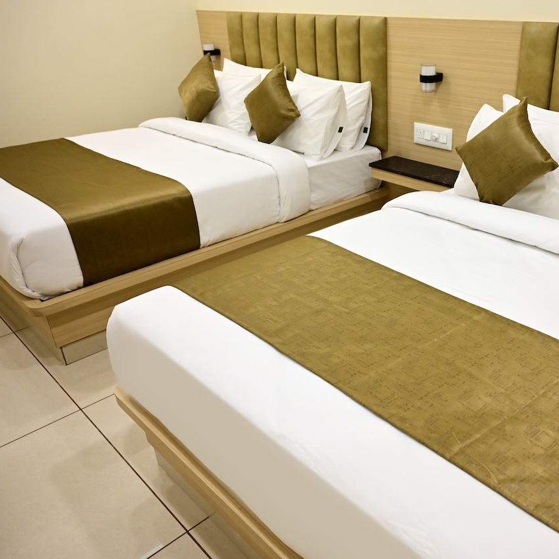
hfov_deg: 51.2
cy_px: 281
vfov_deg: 52.5
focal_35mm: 31
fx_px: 566
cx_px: 390
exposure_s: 1/60
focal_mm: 24
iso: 1250
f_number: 4
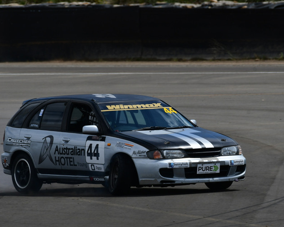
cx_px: 154
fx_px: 7553
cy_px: 119
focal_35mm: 899
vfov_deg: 1.7
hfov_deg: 2.2
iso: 200
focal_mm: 500
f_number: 10
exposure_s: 1/640
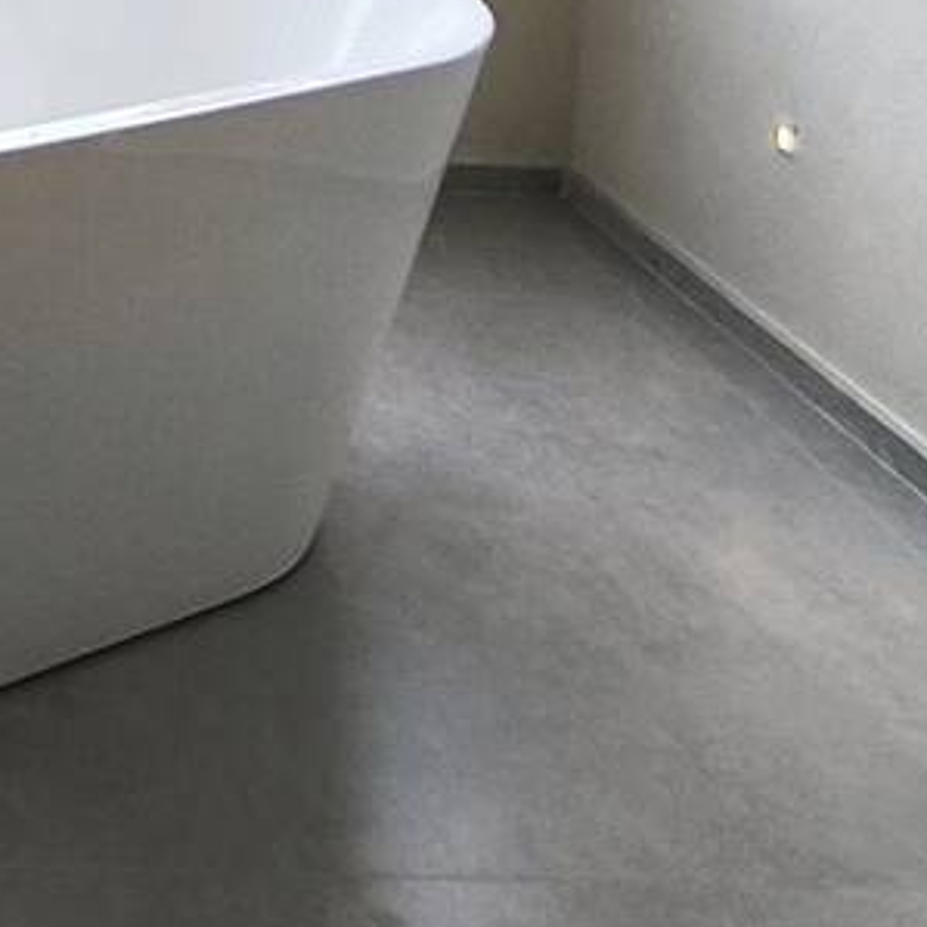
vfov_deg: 21.4
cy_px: -459
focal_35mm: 68
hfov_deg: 23.0
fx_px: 2060
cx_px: -223
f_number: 2.2
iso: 50
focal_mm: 1.65
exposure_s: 1/359
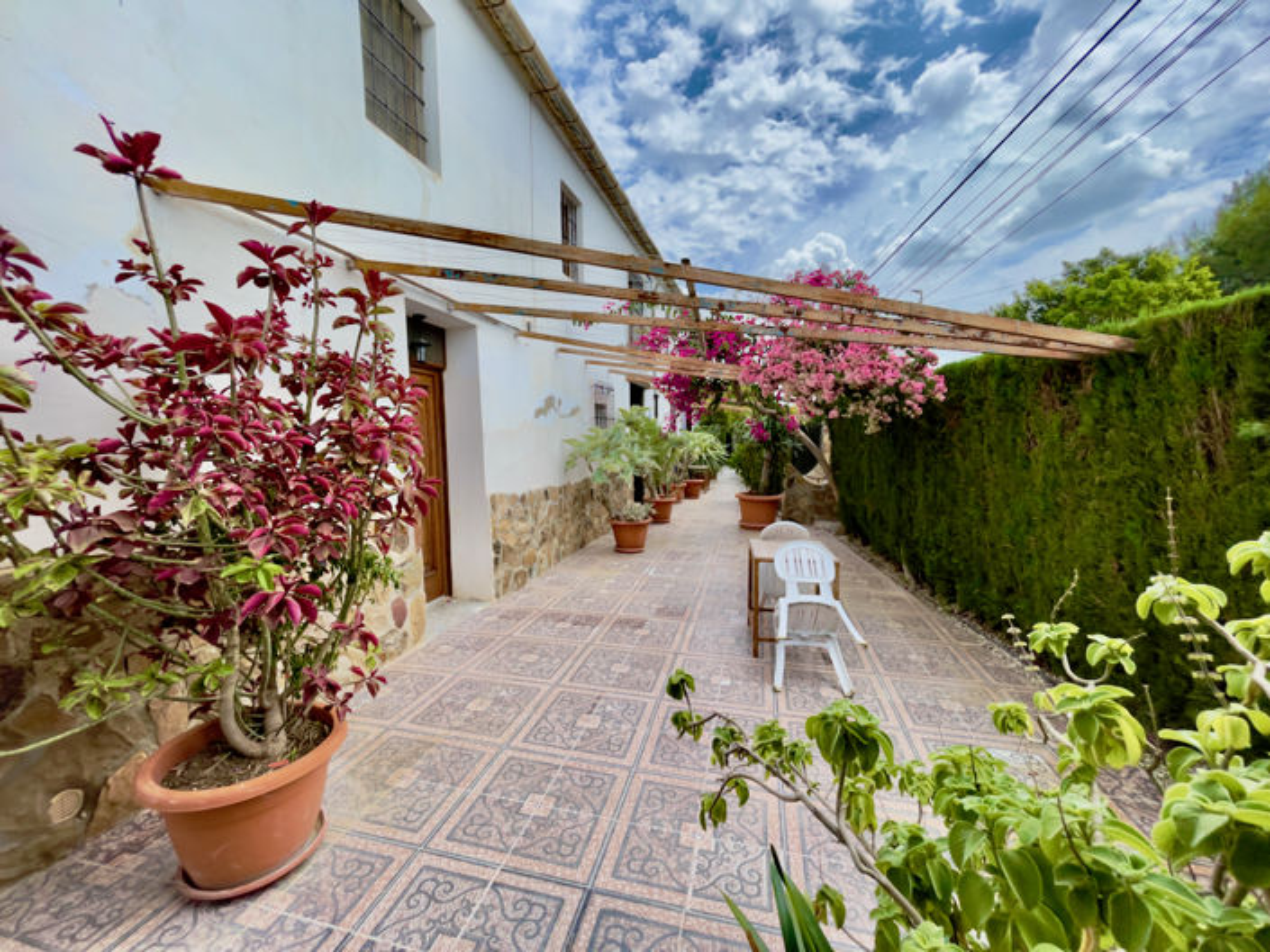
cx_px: 635
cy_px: 476
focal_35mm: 13
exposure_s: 1/623
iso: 25
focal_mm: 1.54
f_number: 2.4
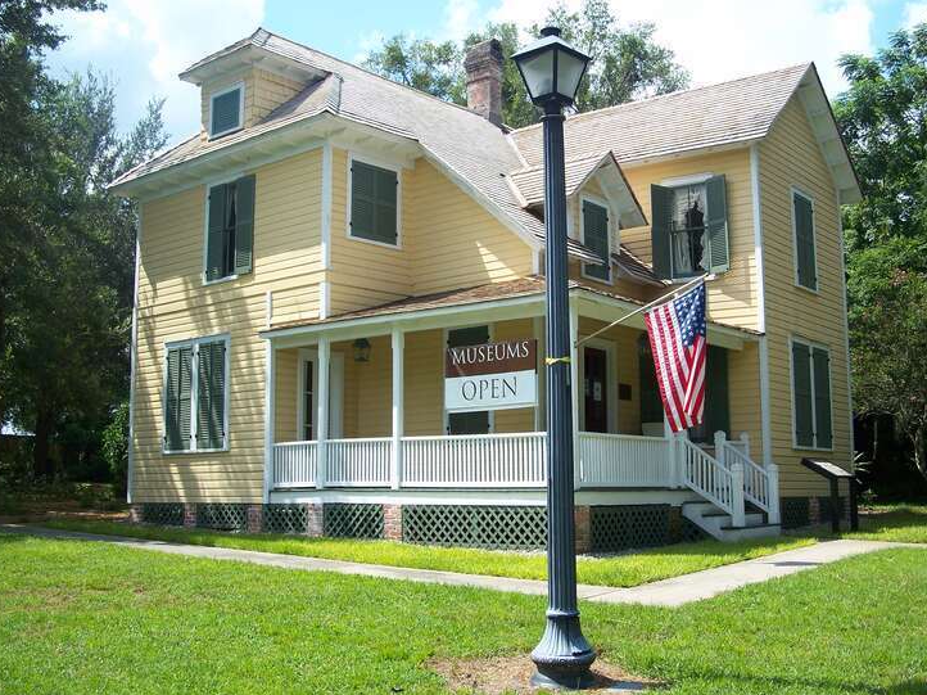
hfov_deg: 45.8
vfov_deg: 35.1
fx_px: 1098
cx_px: 498
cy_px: 343
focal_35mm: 41
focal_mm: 7.8
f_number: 2.8
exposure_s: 1/640
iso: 64
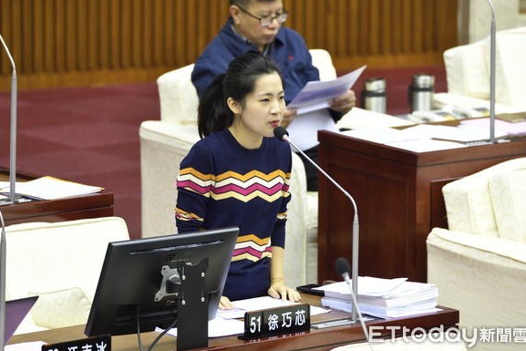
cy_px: 170
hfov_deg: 5.0
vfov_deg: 3.3
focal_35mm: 416
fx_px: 6079
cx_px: 262
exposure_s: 1/160
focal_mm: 400
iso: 5000
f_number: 6
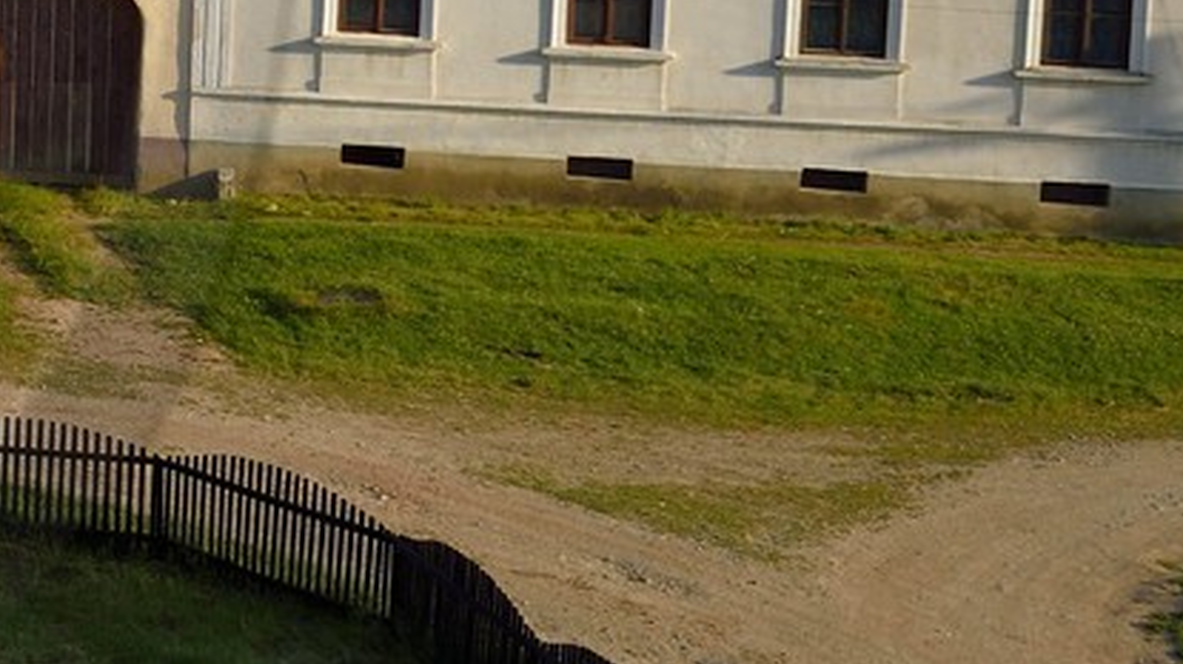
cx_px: -889
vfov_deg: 10.2
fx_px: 3668
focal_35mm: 117
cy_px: -140
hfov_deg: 15.8
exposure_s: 1/320
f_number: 10
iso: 200
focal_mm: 29
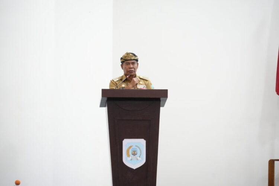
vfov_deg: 5.7
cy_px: 93
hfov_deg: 8.6
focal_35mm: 240
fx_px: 1860
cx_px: 140
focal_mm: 240
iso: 12800
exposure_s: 1/100
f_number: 6.3
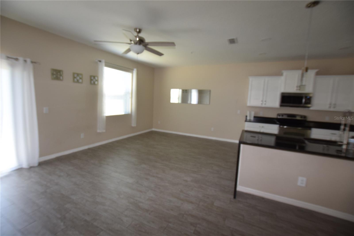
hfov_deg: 100.4
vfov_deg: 77.3
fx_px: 147
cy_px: 118
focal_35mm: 15
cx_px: 177
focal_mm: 10
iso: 800
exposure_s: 1/100
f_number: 5
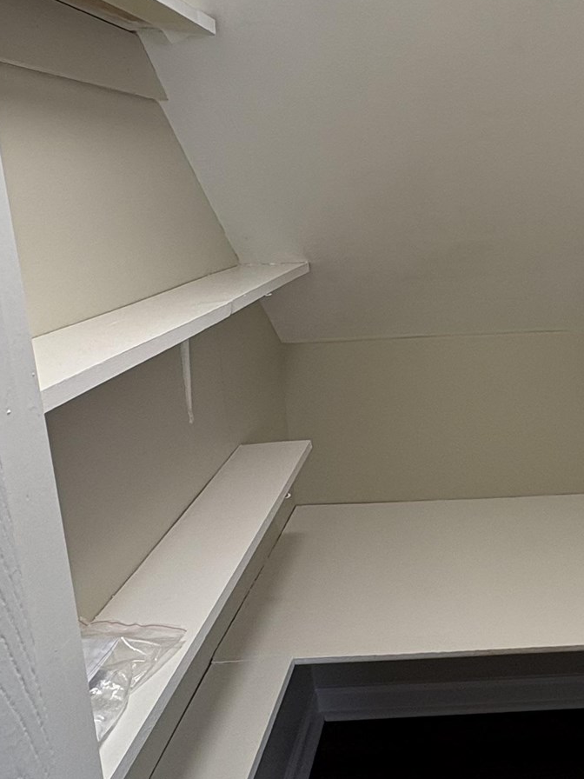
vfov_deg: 51.3
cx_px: 508
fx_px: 810
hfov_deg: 37.5
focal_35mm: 36
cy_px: 364
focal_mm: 2.22
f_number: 2.2
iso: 160
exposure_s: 1/60
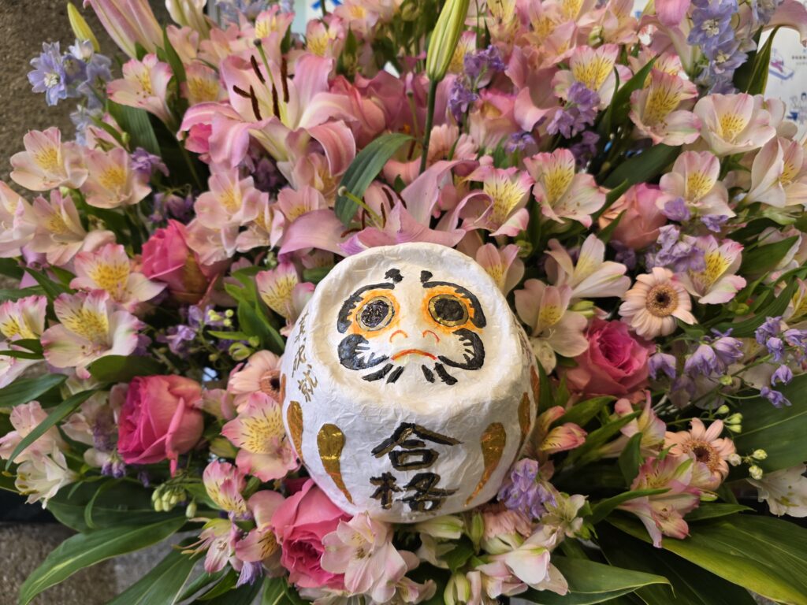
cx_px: 404
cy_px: 302
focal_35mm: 23
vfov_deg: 58.9
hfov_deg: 73.9
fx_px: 536
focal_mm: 6.3
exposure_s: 1/100
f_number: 1.7
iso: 80
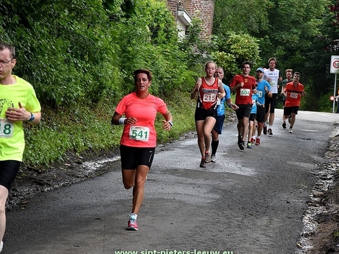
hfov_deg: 10.8
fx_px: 1787
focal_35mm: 183
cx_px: 174
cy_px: 123
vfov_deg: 8.1
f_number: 5.6
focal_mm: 105
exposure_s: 1/640
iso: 800
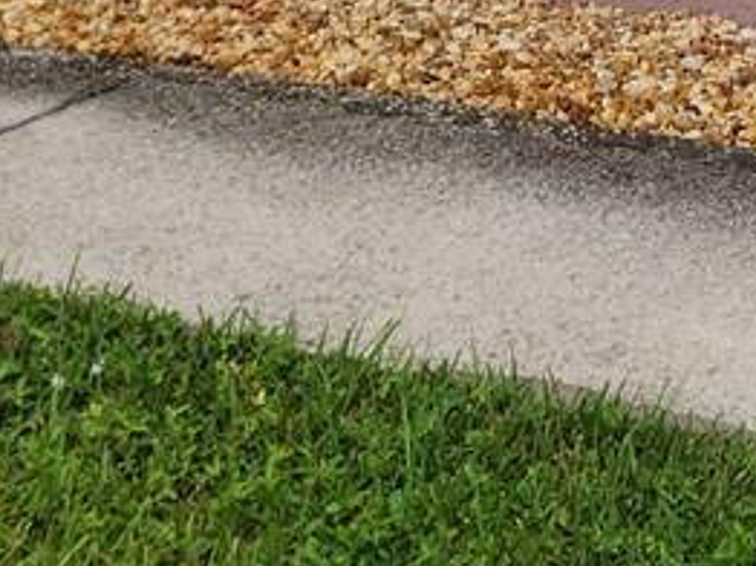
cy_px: -445
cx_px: 912
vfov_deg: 14.5
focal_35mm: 90
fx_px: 1964
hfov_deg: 20.4
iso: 20
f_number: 1.8
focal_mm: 5.4
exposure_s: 1/331
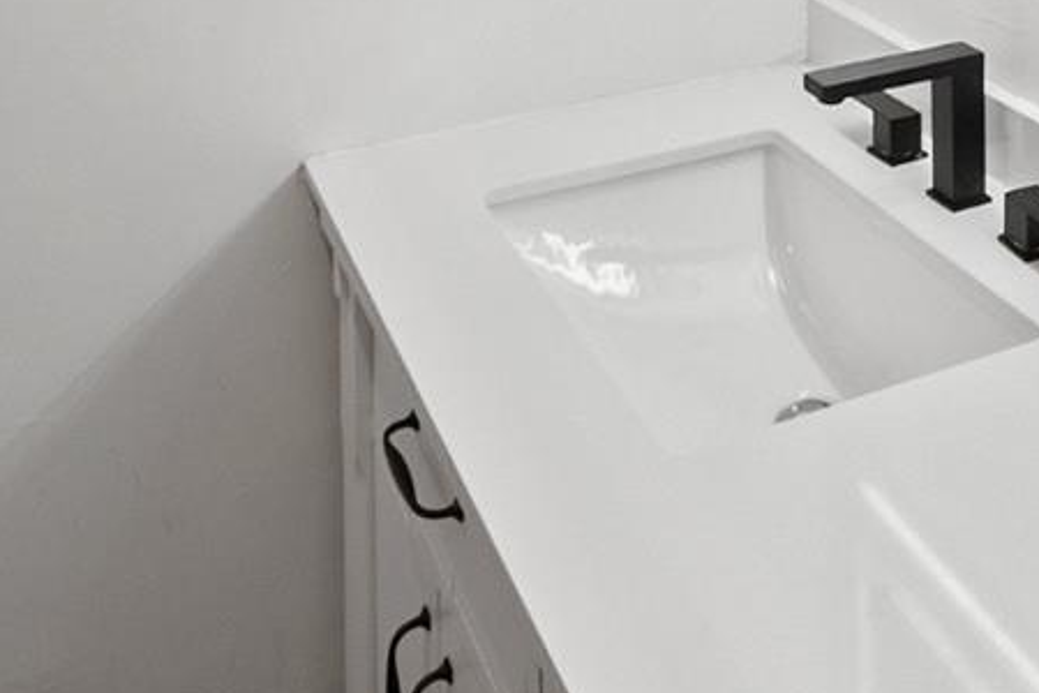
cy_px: -377
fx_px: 1443
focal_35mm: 50
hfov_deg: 38.7
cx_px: 767
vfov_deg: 21.9
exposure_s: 1/15
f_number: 8
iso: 640
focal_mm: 15
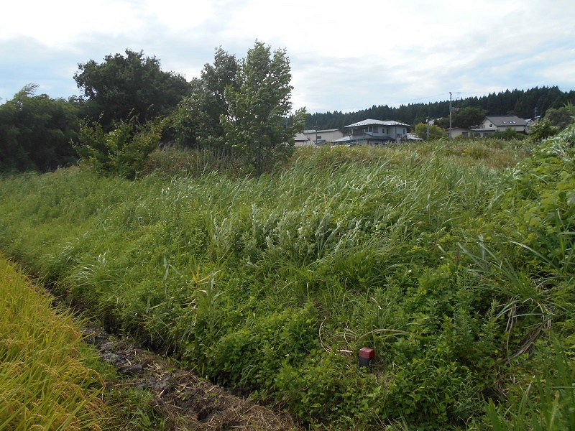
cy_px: 216
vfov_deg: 53.1
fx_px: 432
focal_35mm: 26
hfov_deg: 67.3
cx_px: 288
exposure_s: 1/800
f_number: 3.2
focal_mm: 4.6
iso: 80
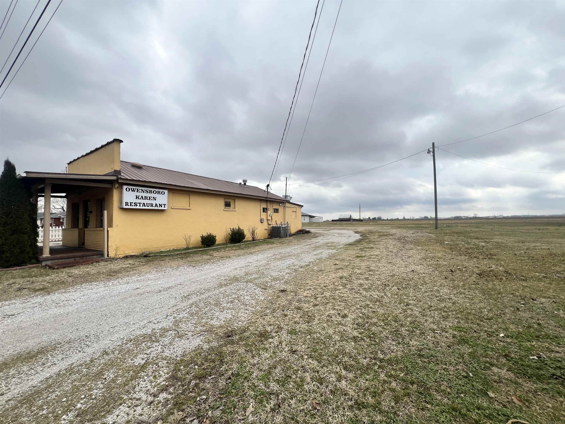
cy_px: 212
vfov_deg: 89.9
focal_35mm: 13
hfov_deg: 106.2
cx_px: 282
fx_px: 212
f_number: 1.8
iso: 32
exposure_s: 1/1292
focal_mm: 1.57
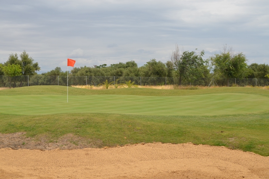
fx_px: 470
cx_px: 134
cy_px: 90
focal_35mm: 63
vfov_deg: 21.5
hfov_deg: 32.0
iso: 100
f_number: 9
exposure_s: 1/320
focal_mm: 42
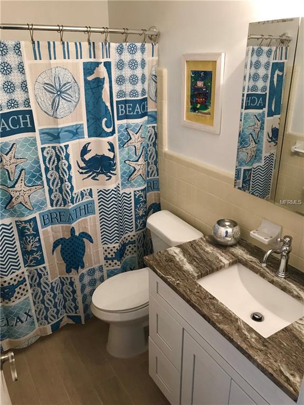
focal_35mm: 28
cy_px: 202
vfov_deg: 63.4
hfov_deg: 49.7
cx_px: 152
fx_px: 328
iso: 40
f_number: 1.8
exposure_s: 1/30
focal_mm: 3.99
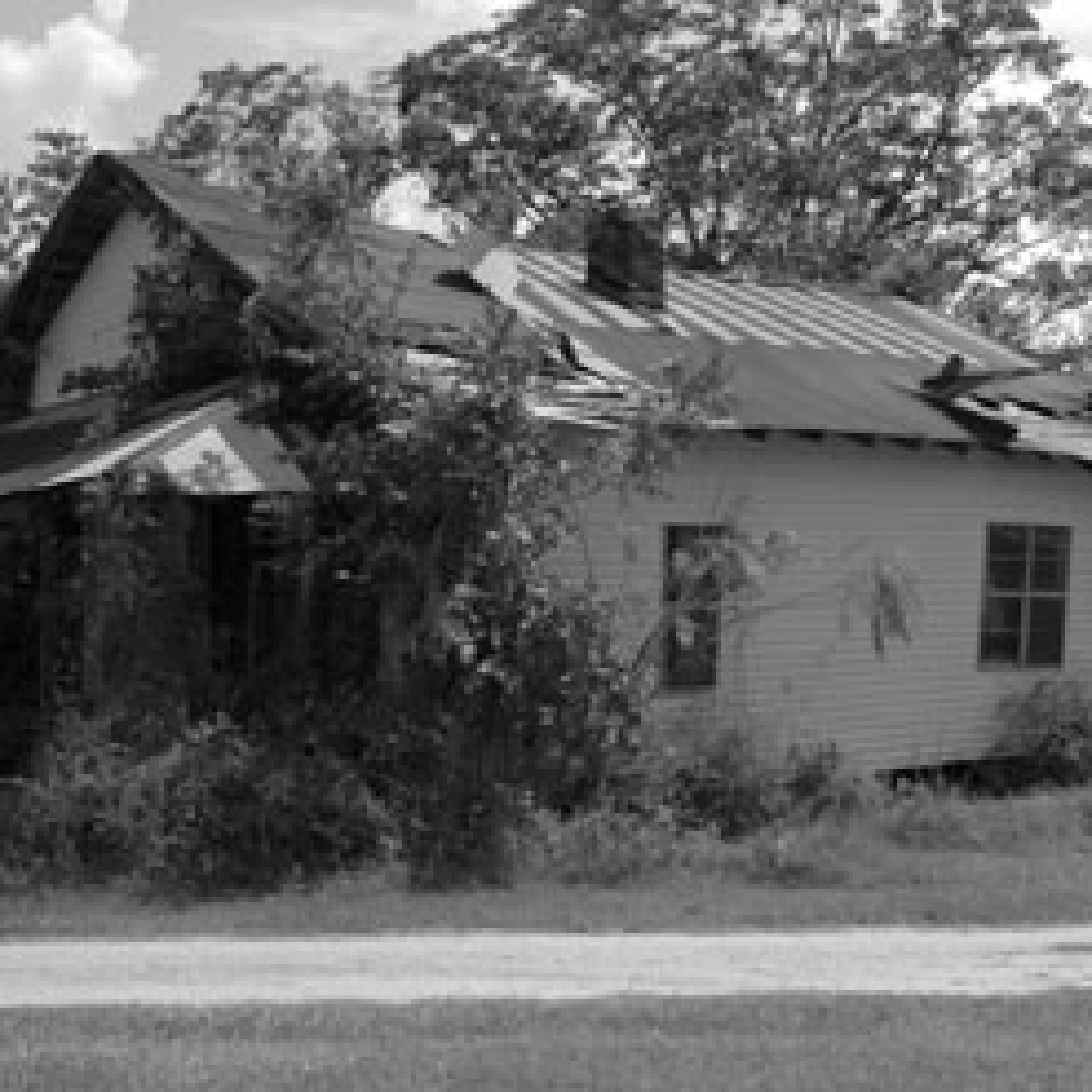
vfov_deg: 30.7
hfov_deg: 30.6
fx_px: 1988
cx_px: 659
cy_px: 553
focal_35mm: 56
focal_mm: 27
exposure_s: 1/400
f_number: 10
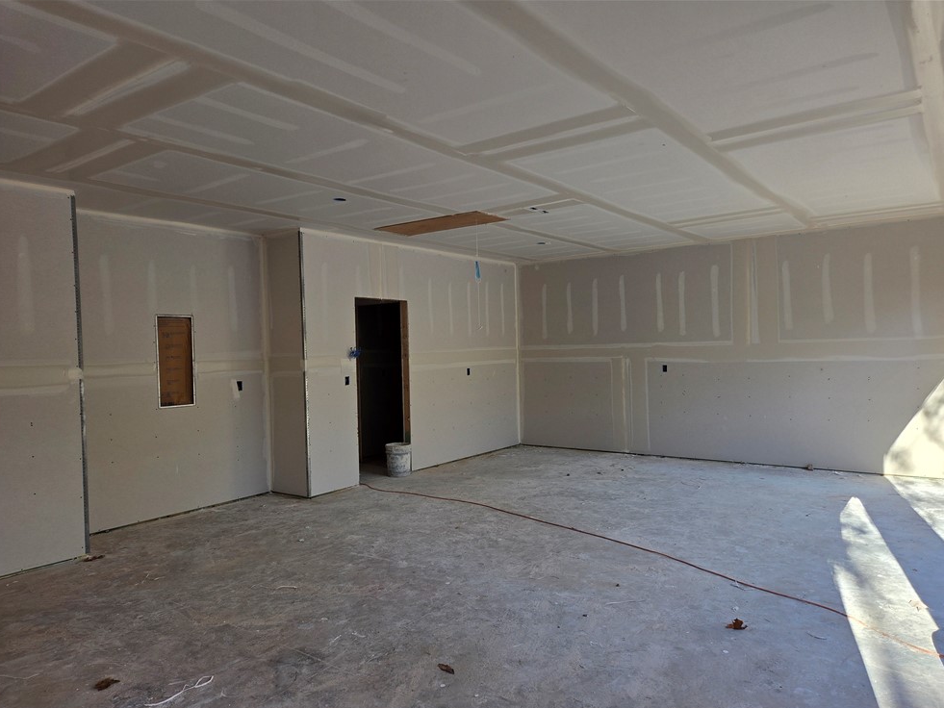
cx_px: 482
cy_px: 368
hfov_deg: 71.6
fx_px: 655
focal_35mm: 24
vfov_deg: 56.8
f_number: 1.8
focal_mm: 5.4
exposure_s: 1/180
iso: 32
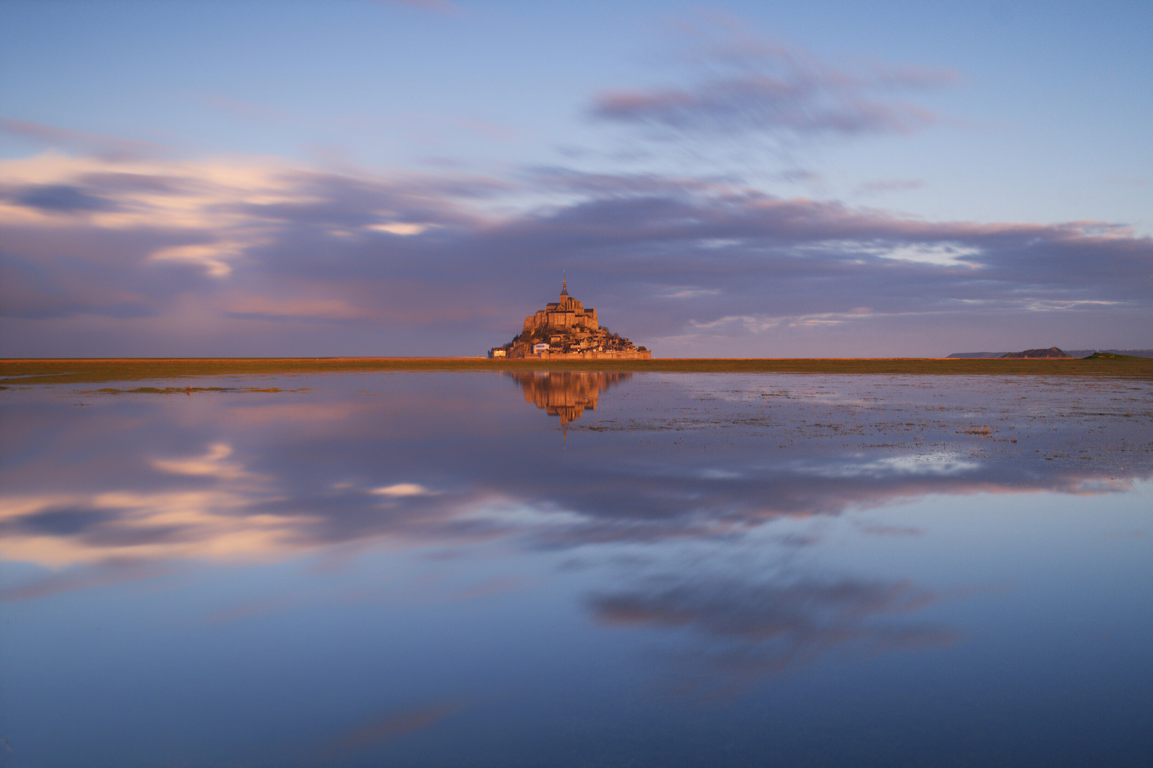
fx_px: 1281
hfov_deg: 48.5
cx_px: 576
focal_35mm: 40
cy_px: 384
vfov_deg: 33.4
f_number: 5
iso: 100
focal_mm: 27
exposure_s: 30
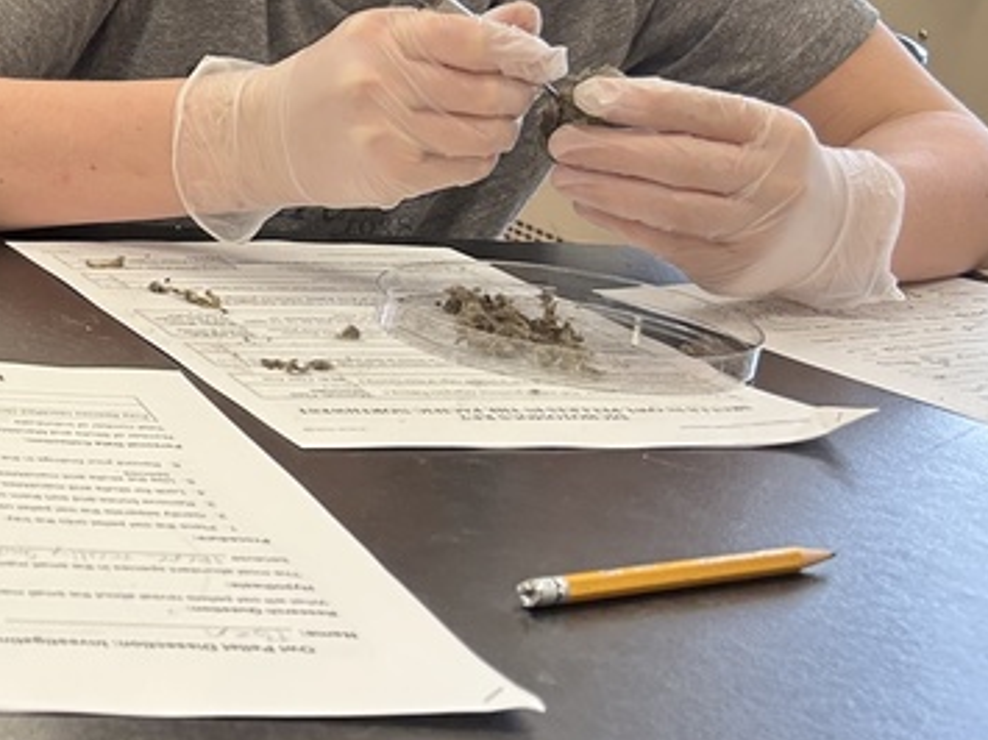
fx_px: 2140
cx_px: -281
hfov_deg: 23.2
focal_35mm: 75
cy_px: 309
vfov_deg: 19.6
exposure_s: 1/120
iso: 100
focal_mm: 5.7
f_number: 1.5
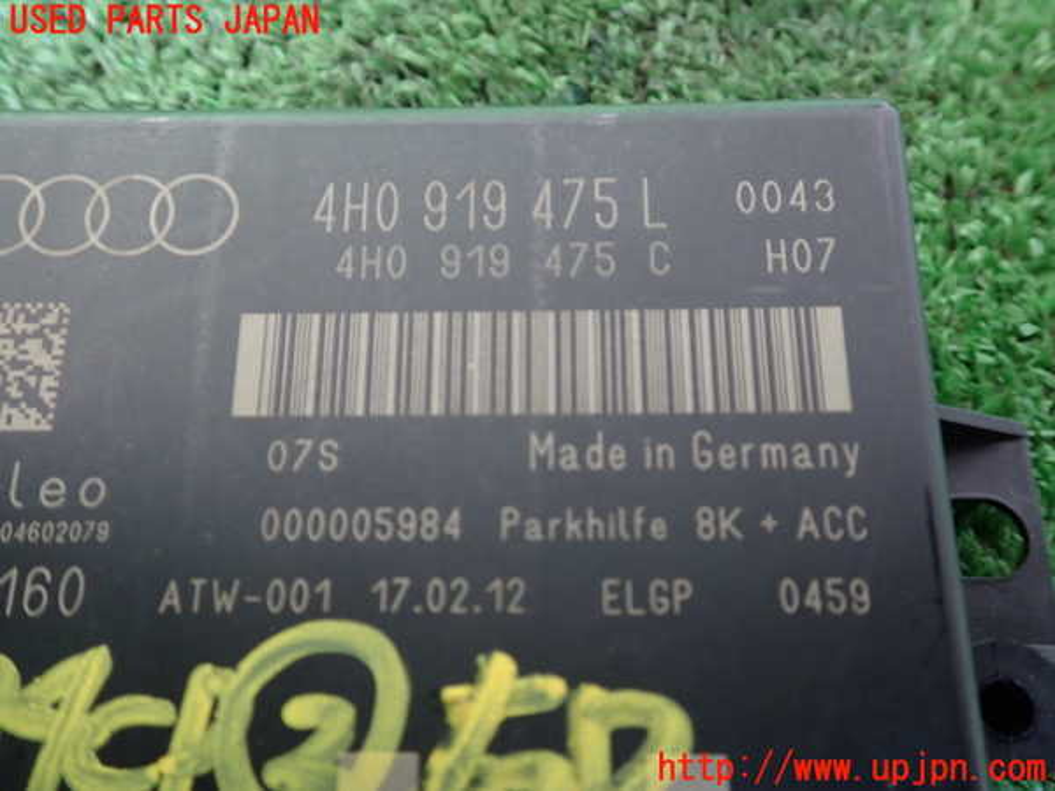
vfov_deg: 46.8
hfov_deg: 60.0
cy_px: 396
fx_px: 914
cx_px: 528
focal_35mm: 30
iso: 200
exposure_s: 1/40
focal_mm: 5.4
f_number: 2.3
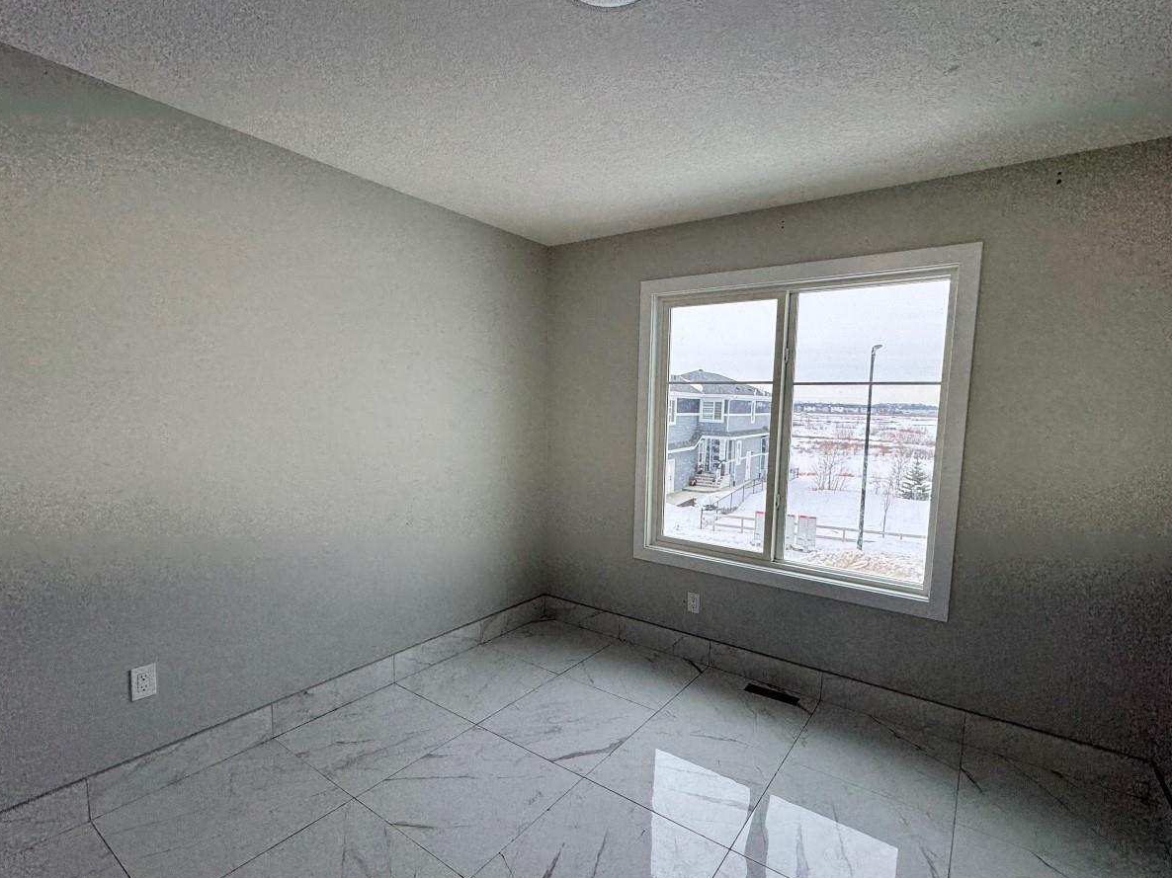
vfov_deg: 74.6
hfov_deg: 91.0
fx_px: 575
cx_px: 595
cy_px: 468
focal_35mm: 17
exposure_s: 1/187
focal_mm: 2.22
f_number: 2.2
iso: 40
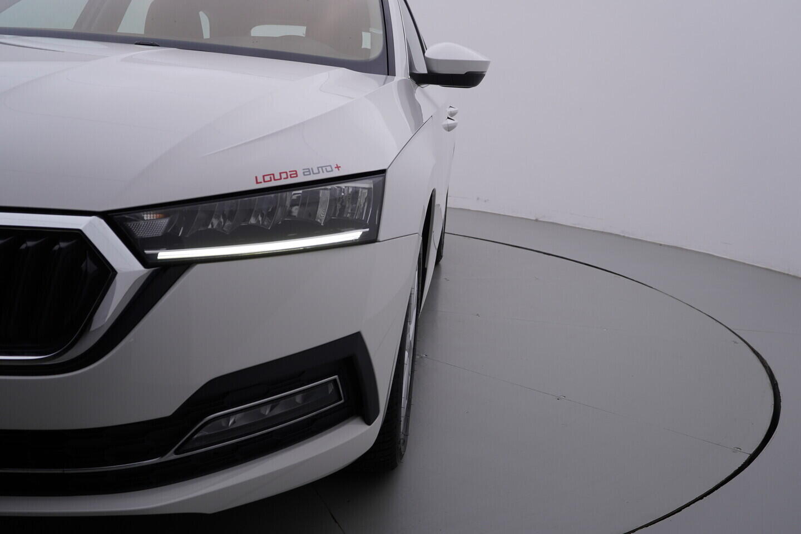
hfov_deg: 53.1
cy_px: 267
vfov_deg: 36.9
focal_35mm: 36
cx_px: 400
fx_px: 801
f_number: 5
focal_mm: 24
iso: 125
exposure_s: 1/125
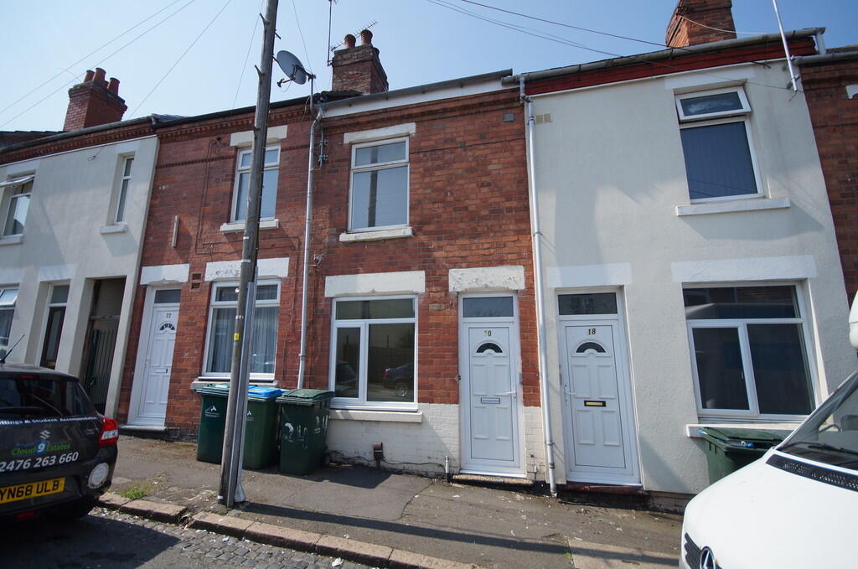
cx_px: 429
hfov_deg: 100.5
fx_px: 357
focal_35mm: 15
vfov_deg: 77.1
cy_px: 284
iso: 100
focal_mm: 10
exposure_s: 1/500
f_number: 5.6
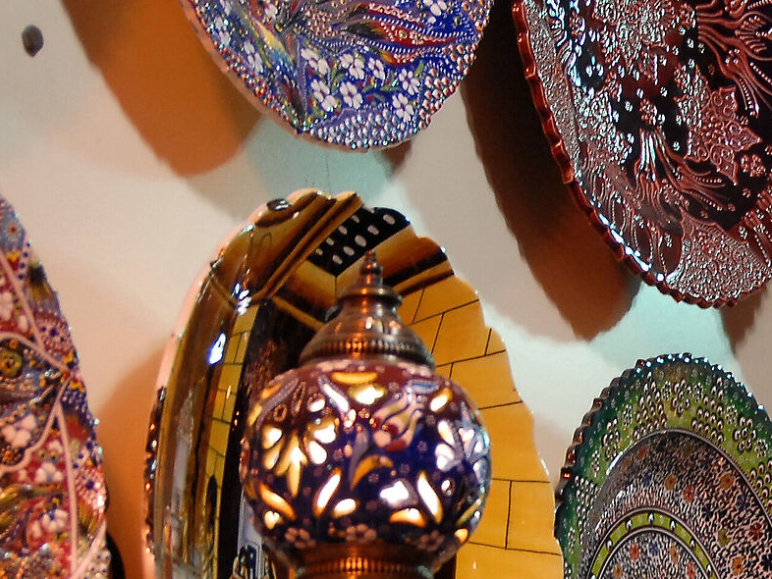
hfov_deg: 8.1
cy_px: 492
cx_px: 957
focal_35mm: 242
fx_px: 5409
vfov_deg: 6.1
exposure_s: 1/125
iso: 400
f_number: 4.8
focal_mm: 55
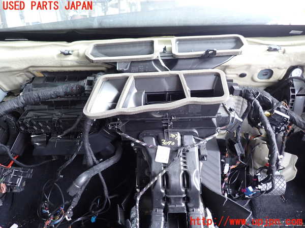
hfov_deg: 69.4
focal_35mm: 25
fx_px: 220
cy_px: 114
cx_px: 152
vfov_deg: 54.9
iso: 200
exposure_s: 1/60
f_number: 2
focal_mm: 4.5
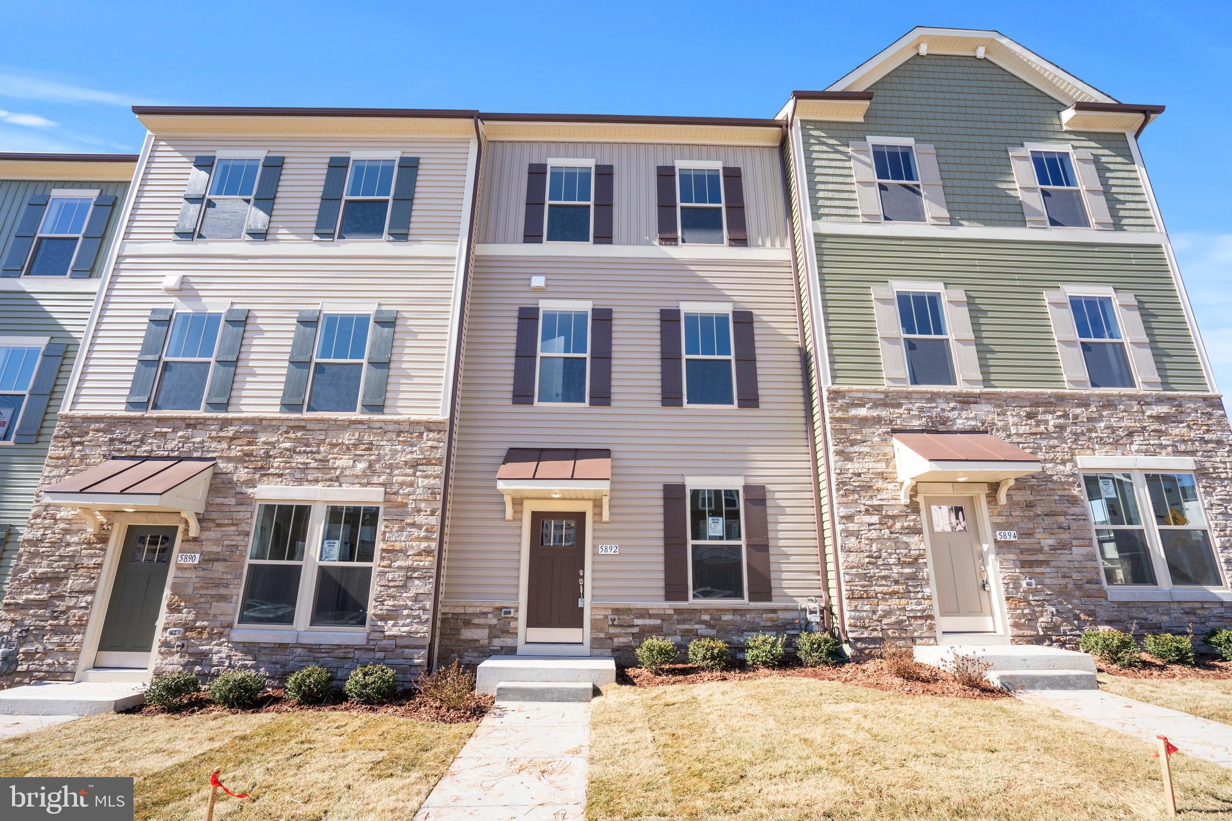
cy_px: 410
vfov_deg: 73.7
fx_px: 547
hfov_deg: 96.7
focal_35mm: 16
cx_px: 616
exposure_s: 1/160
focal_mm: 16
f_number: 8
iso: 200
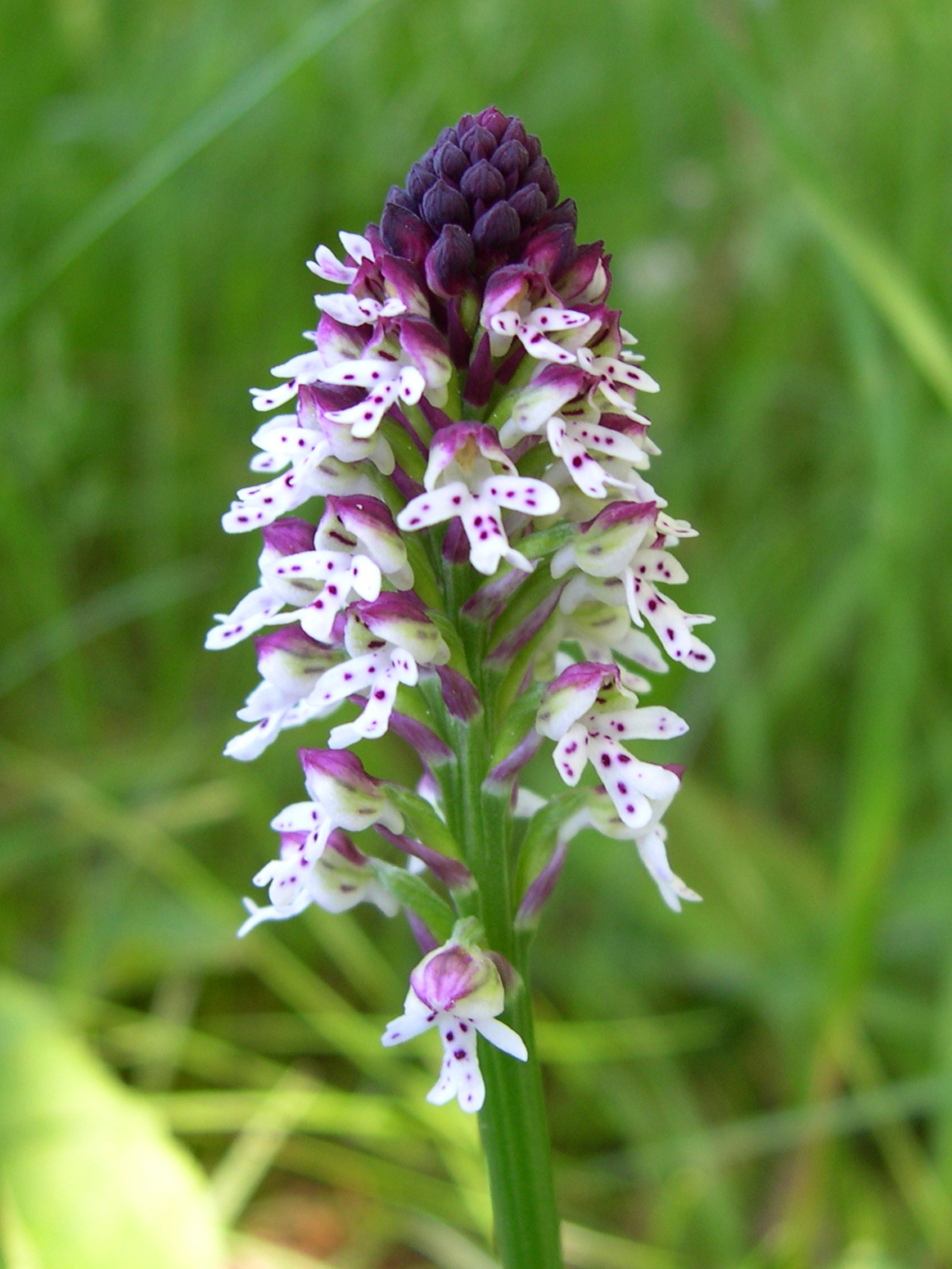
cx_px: 476
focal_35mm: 38
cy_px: 634
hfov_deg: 37.7
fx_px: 1393
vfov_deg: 49.0
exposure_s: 1/40
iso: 100
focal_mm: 8
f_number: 2.8
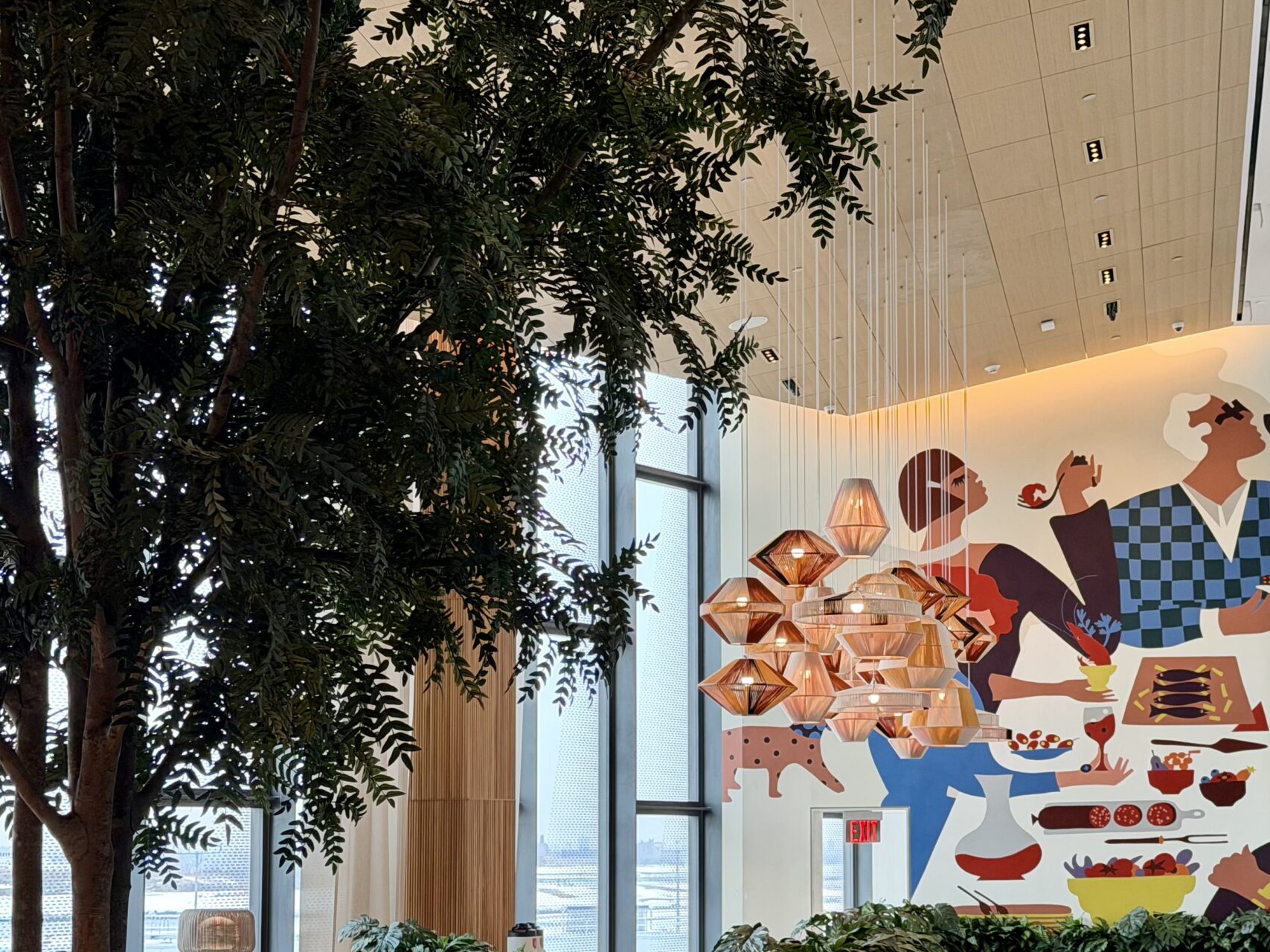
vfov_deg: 20.4
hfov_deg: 26.9
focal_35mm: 72
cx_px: 864
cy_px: 614
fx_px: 2641
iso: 64
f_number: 1.78
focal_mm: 6.76
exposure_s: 1/175
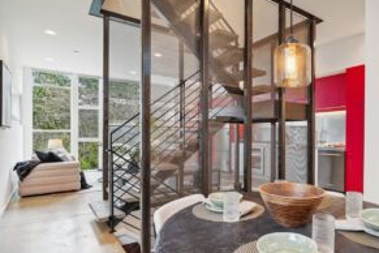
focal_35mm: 22
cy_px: 147
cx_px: 249
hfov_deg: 76.4
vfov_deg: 56.9
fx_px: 232
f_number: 8
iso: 1600
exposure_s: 1/15
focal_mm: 16
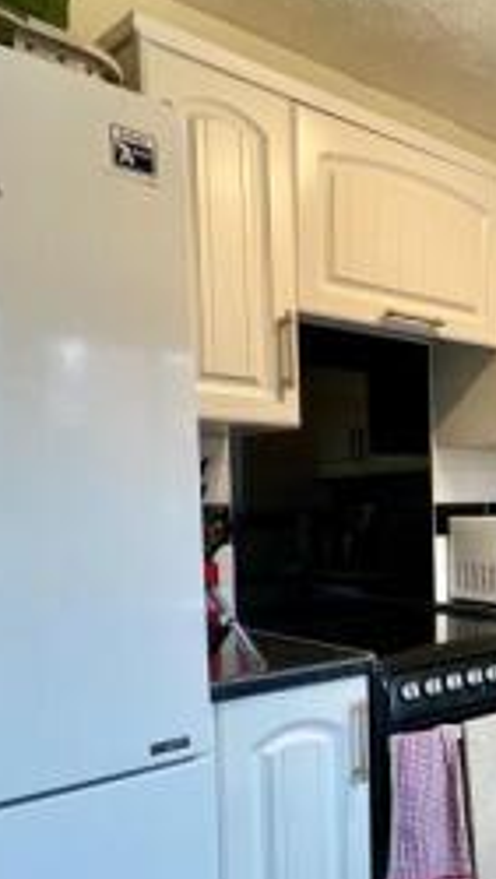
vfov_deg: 58.7
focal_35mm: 33
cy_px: 550
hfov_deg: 28.5
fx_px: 770
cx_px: 663
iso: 200
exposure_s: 1/100
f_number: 1.8
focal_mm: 1.57
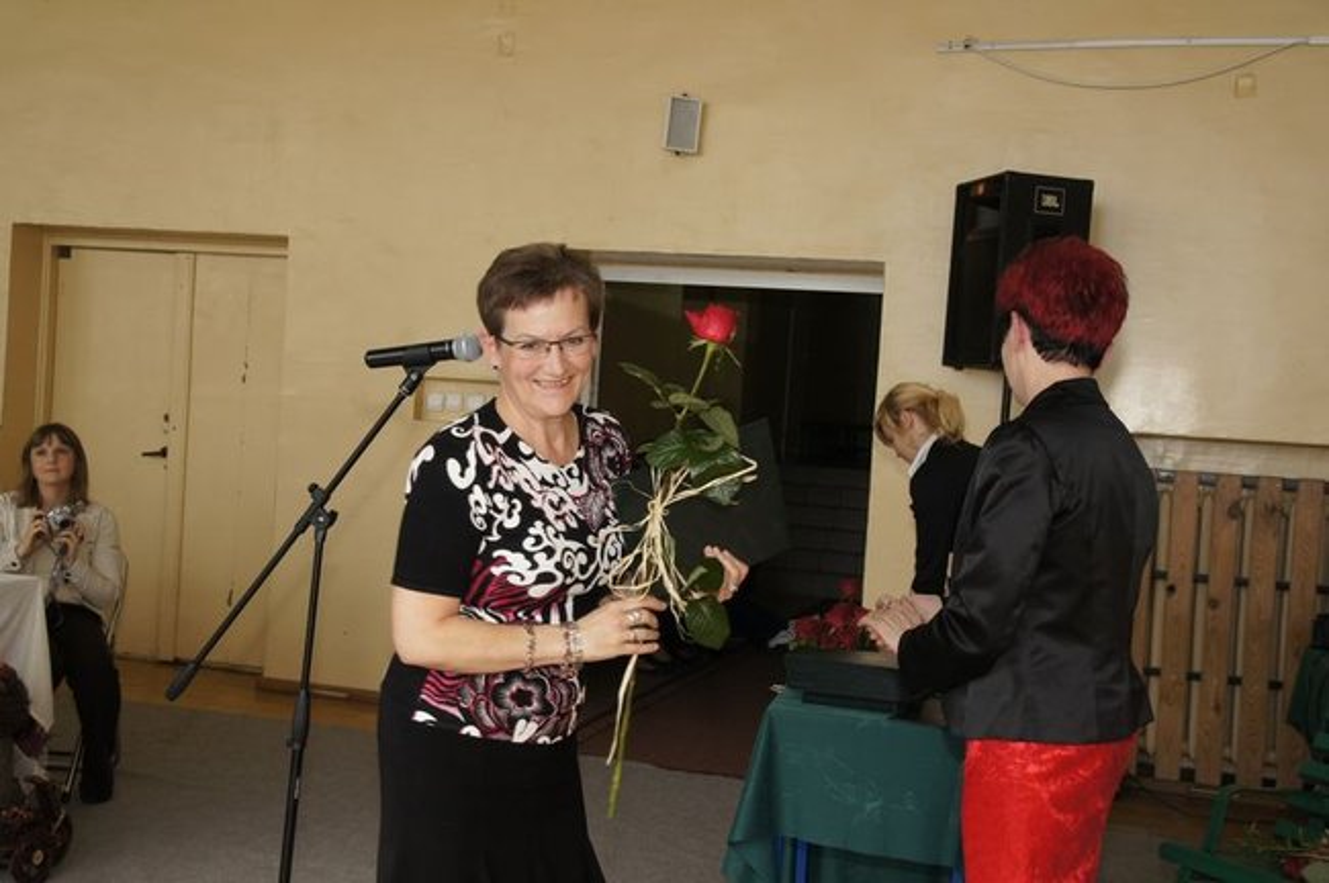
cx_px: 664
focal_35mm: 42
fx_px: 1549
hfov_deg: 46.4
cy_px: 442
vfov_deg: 31.8
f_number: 11
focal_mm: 28
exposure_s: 1/160
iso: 800
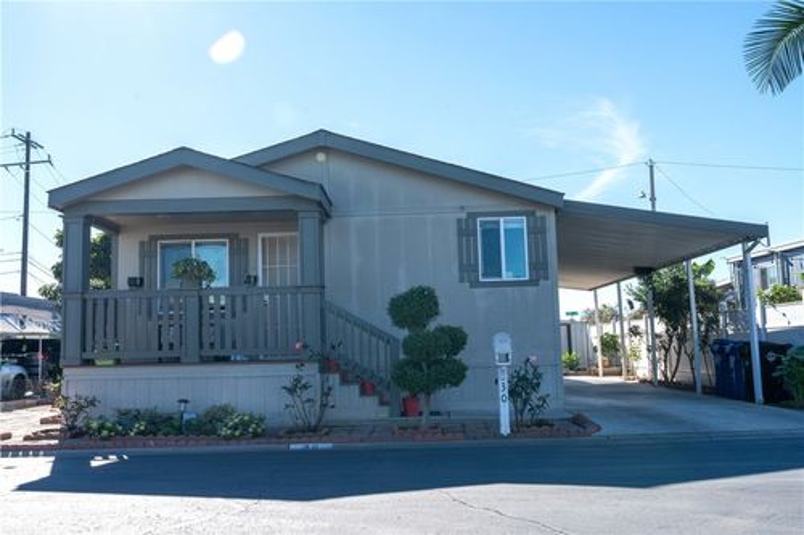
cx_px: 402
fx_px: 781
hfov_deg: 54.5
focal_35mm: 35
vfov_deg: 37.8
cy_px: 268
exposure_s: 1/1000
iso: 100
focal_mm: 35
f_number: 13
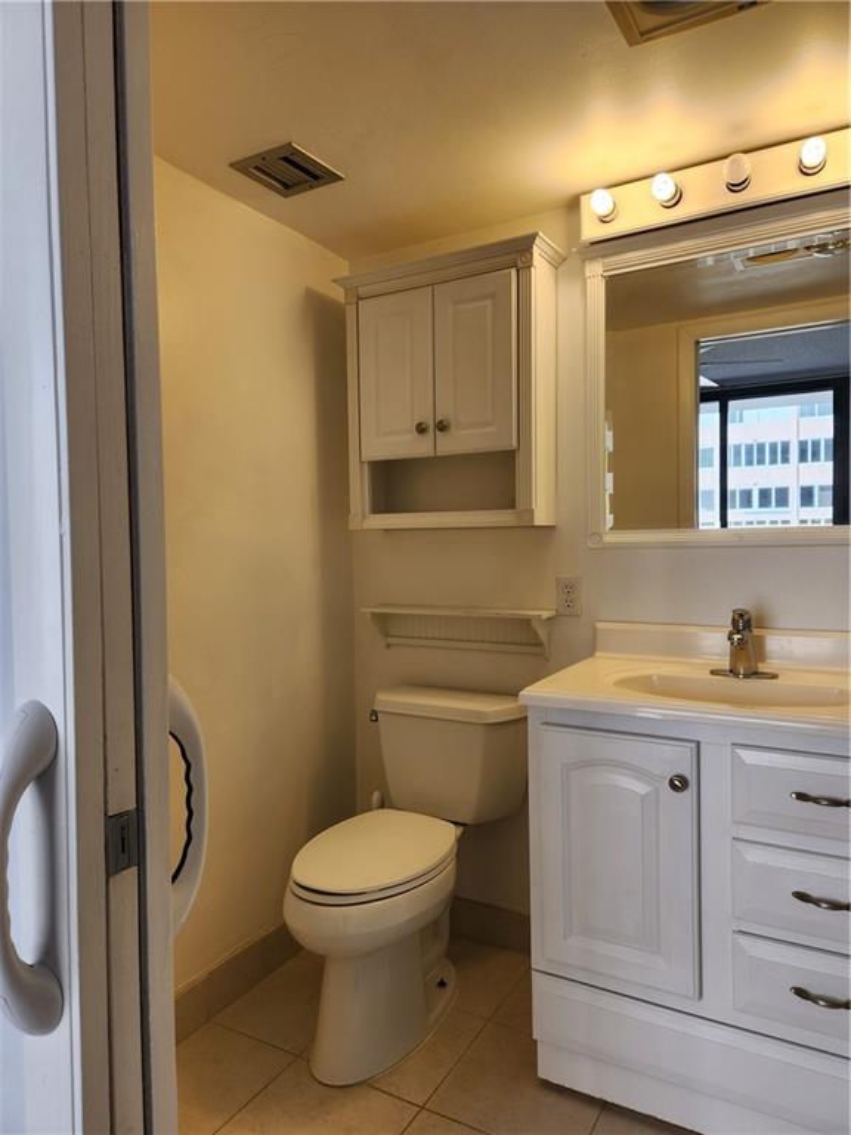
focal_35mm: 23
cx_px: 426
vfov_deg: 73.9
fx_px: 754
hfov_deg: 58.9
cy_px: 568
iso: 25
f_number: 1.8
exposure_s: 1/120
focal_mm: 5.4
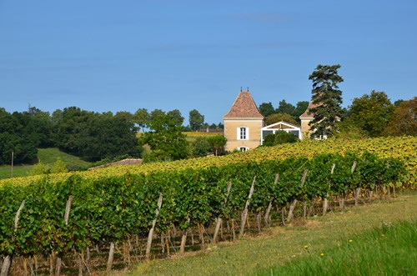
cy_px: 138
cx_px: 208
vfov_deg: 10.7
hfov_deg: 16.1
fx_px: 1474
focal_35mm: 128
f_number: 13
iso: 100
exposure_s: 1/200
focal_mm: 85
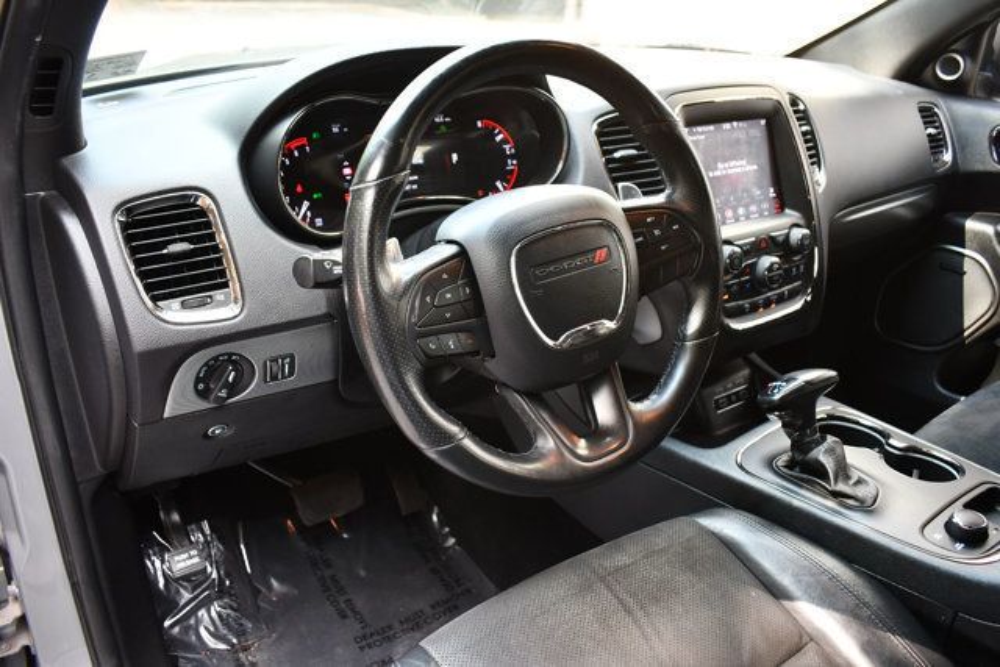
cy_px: 334
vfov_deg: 43.6
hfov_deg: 61.9
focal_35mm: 30
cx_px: 500
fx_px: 833
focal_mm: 20
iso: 900
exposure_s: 1/125
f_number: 3.5
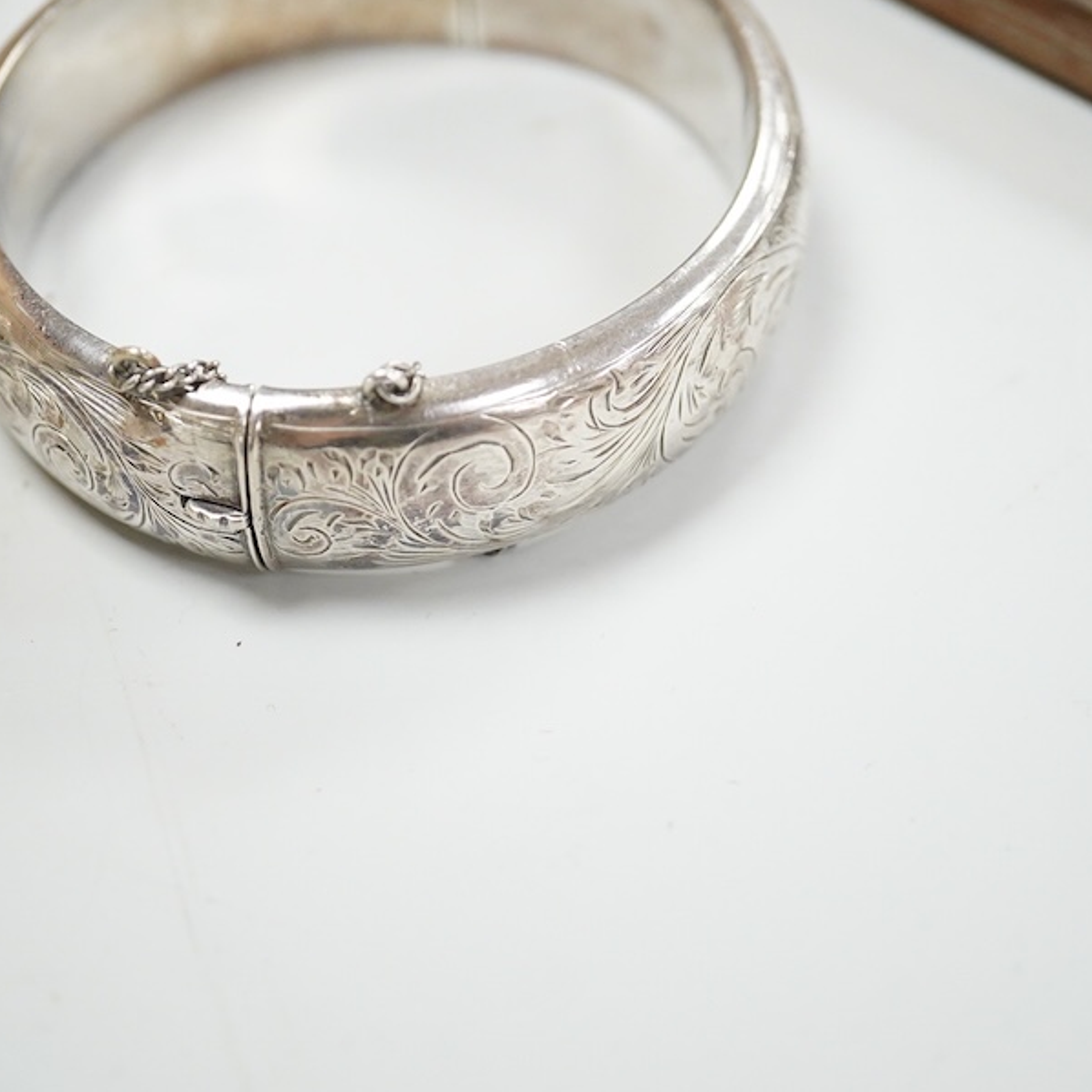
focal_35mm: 72
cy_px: 469
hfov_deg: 24.0
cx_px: 478
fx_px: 2570
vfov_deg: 24.0
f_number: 4
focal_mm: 30
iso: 2500
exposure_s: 1/400
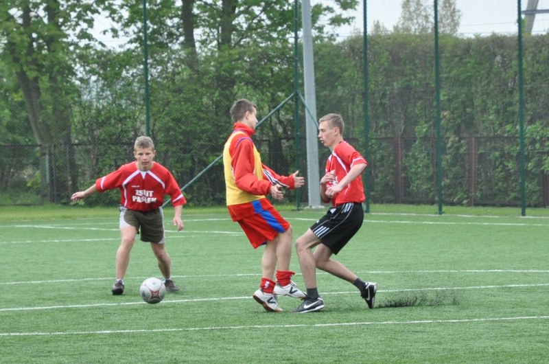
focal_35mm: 120
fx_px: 1826
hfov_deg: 17.1
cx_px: 274
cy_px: 182
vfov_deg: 11.4
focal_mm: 80
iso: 1250
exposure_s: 1/2000
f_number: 5.6
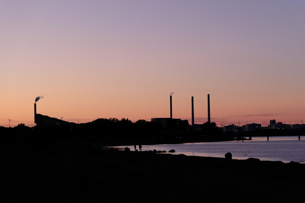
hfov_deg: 20.8
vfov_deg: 14.0
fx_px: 830
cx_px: 152
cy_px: 102
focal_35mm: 98
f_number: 4
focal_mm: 65.4
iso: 400
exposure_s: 1/150
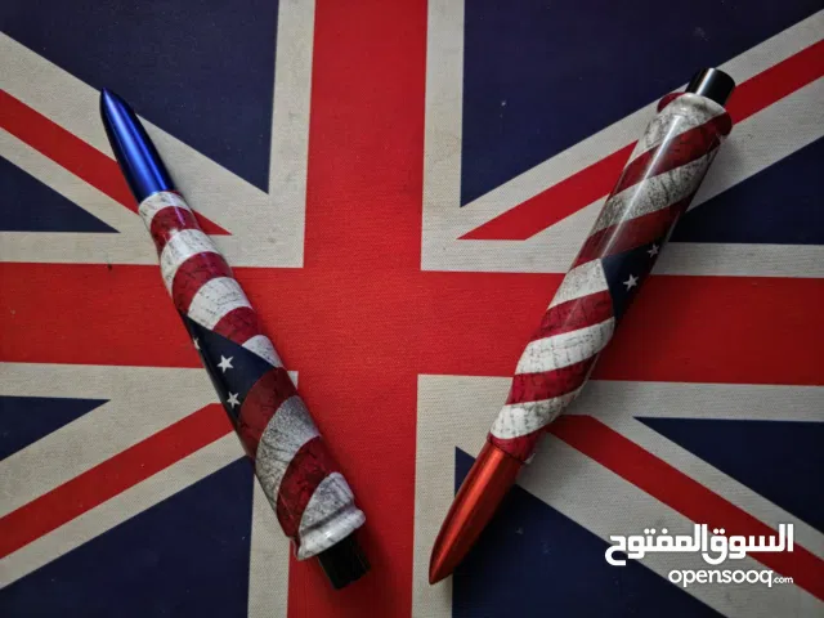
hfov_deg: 73.9
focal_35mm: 23
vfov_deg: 58.9
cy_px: 309
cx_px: 412
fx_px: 547
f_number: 1.7
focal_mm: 6.3
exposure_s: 1/20
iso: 1250
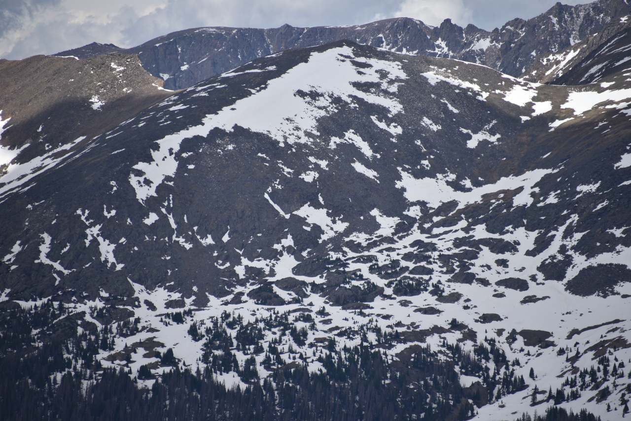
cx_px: 316
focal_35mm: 300
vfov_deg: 4.6
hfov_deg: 6.9
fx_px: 5259
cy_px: 210
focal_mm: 300
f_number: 6.3
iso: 100
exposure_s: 1/640
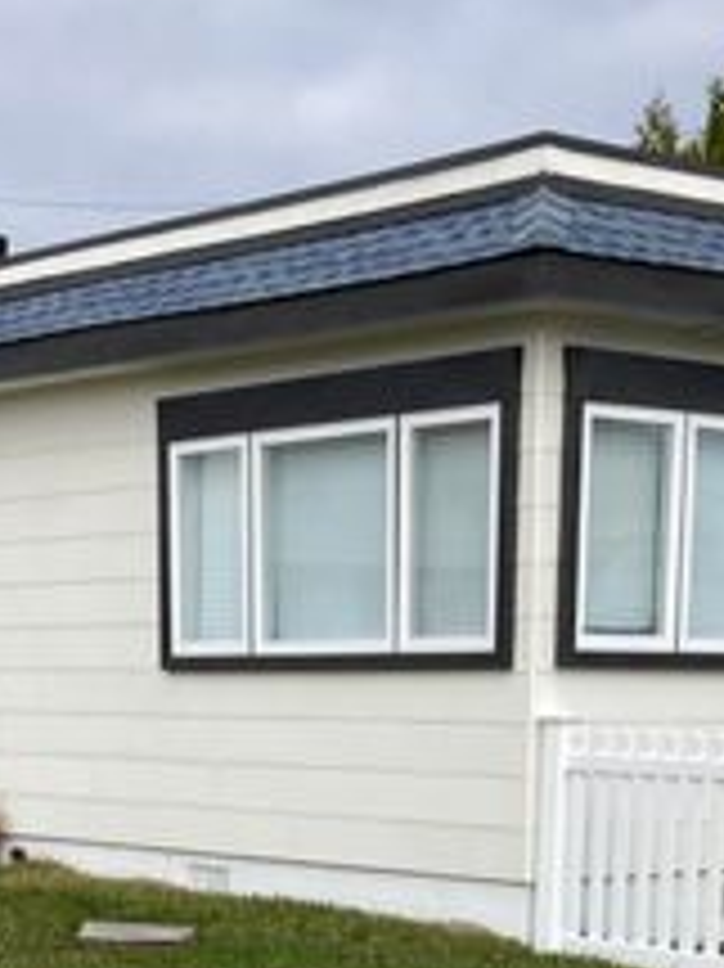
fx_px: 2429
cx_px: 243
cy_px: 1168
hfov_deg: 16.9
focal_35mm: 87
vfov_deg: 21.0
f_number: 1.8
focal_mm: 3.99
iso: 20
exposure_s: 1/1799
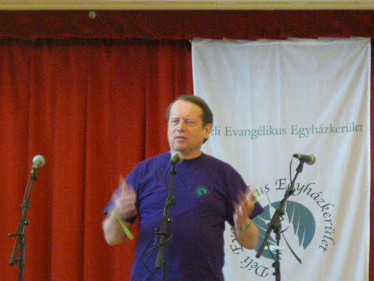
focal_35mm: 297
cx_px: 187
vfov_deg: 5.0
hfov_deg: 6.7
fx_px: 3209
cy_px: 140
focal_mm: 29.7
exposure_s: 1/13
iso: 400
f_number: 3.7
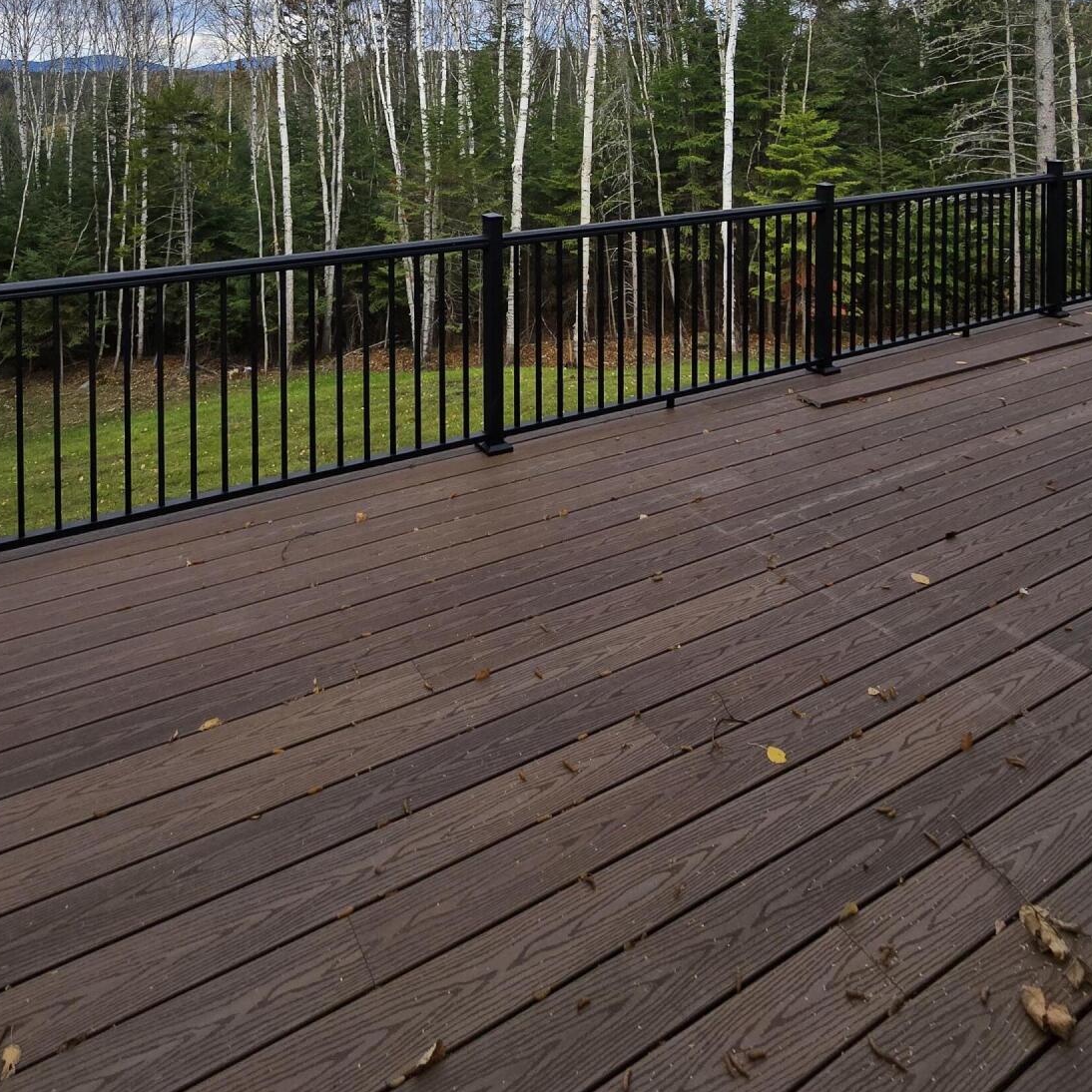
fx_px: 749
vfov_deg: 60.3
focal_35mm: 21
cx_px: 416
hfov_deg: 71.1
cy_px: 96
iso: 50
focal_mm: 2.2
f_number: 2.2
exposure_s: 1/599
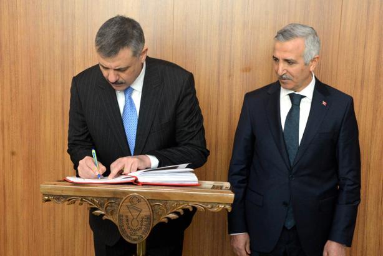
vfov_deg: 28.1
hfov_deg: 41.1
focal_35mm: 48
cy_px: 128
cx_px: 192
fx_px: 511
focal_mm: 48
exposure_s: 1/200
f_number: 7.1
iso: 5000
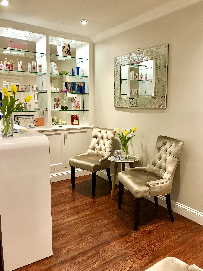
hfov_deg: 49.7
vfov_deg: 63.4
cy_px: 136
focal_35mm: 28
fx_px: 219
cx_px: 102
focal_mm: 3.99
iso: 40
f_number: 1.8
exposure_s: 1/17
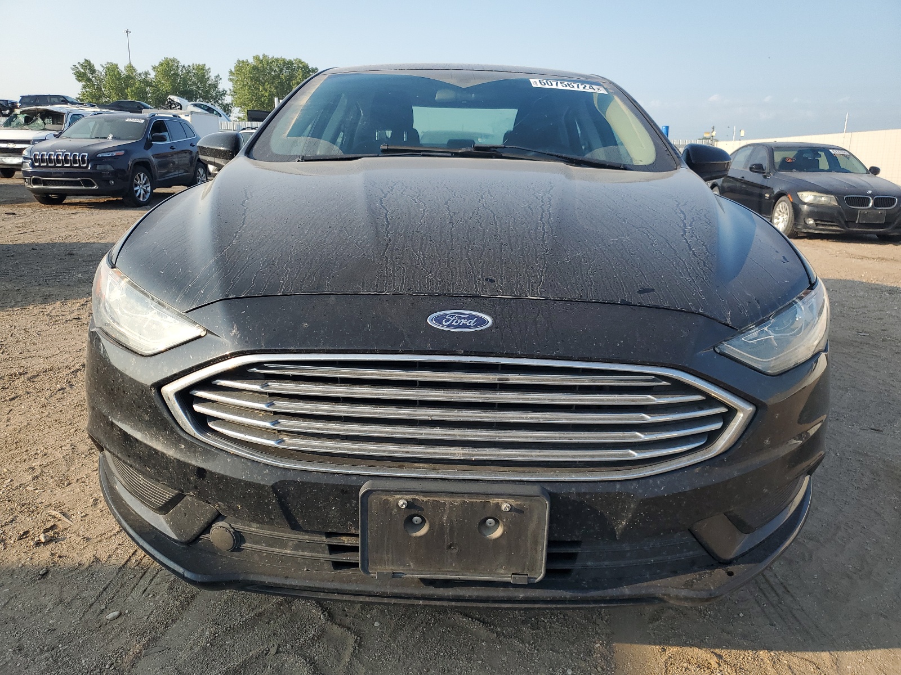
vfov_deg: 53.1
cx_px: 450
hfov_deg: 67.3
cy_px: 338
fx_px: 677
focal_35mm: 26
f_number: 1.5
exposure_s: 1/1429
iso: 50
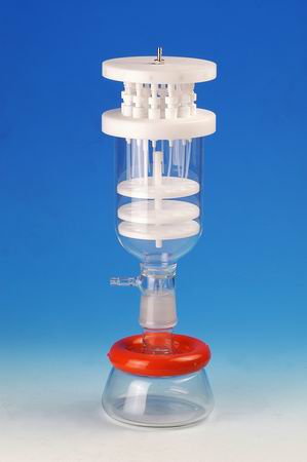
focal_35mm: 128
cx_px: 154
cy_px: 231
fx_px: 1635
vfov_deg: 16.1
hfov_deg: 10.7
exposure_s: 1/60
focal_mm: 85
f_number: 25
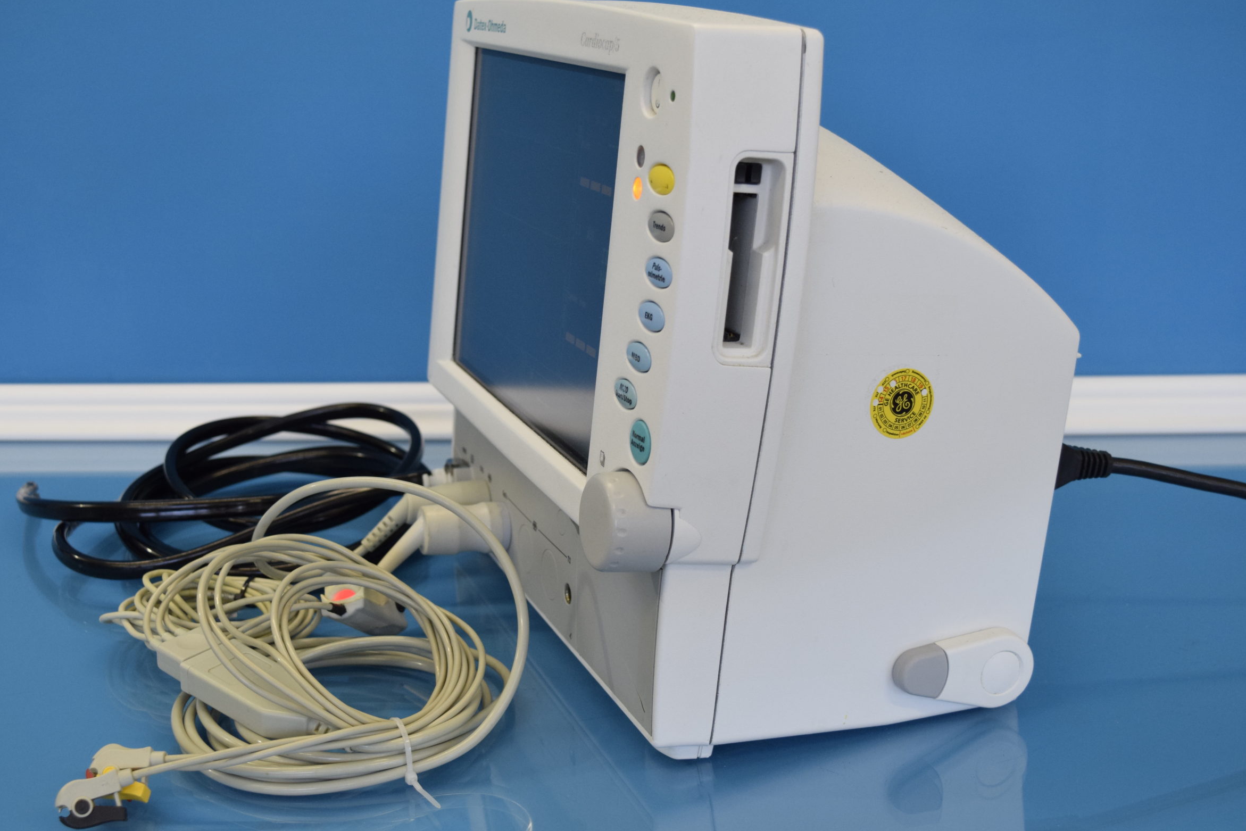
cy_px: 424
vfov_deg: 28.3
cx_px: 578
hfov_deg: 41.4
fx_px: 1646
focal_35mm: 48
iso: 1000
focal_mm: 29
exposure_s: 1/90
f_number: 5.6
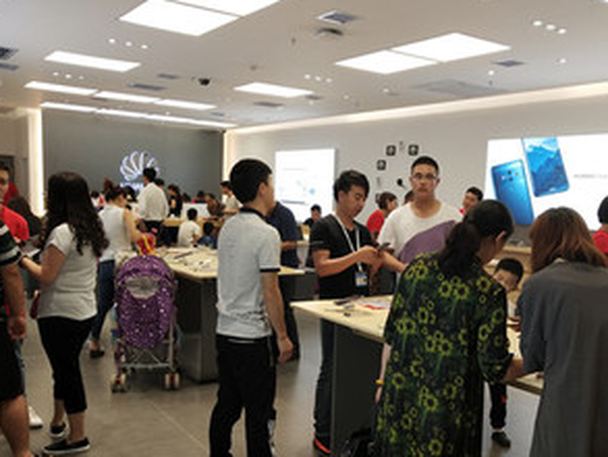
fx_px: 720
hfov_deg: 45.5
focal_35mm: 41
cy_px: 287
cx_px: 369
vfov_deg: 35.0
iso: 71
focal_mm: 3.95
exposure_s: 1/100
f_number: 1.8
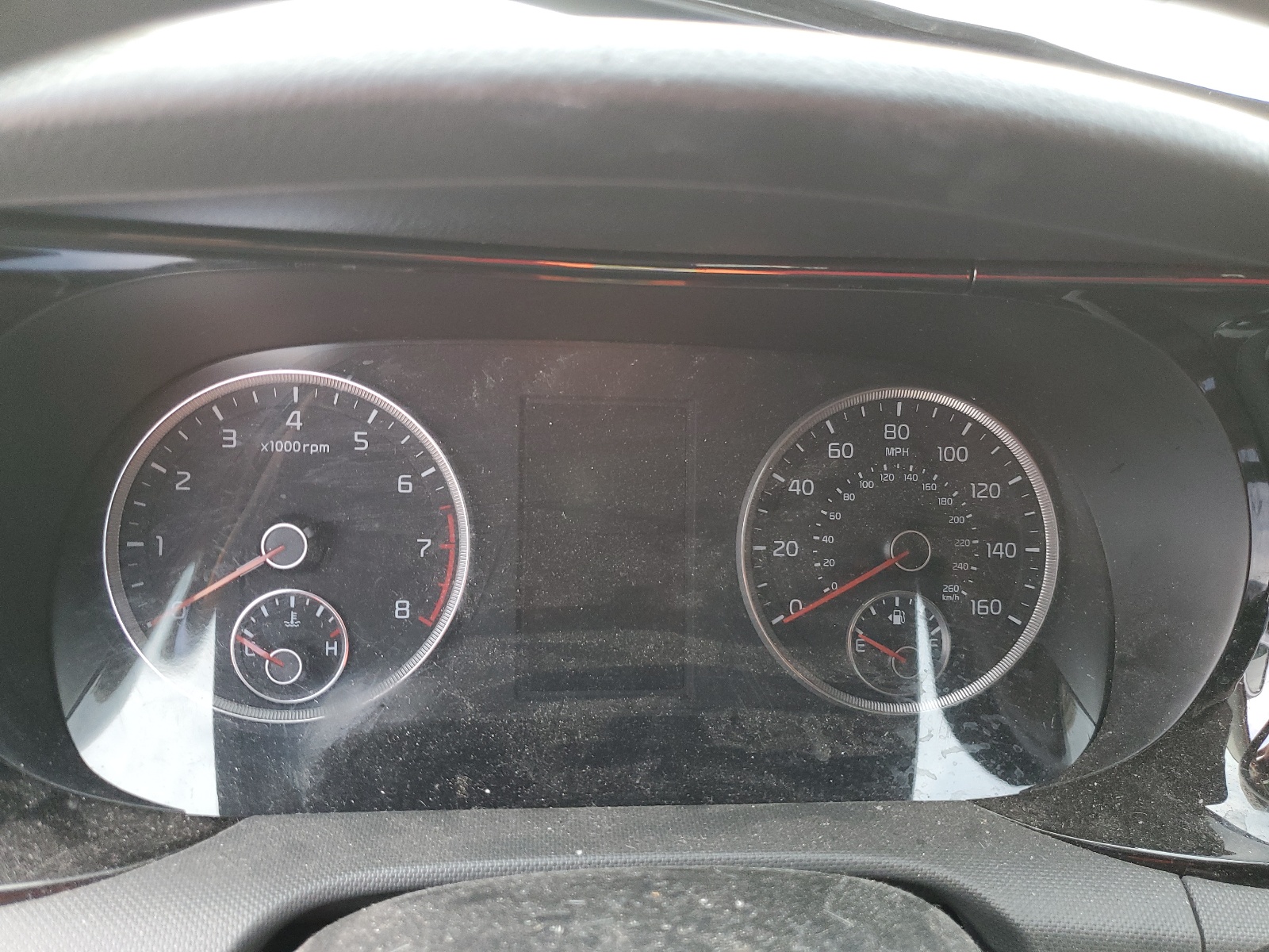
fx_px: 953
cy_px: 476
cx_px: 634
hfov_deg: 67.3
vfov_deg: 53.1
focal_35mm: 26
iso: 107
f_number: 1.5
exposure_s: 1/60.2
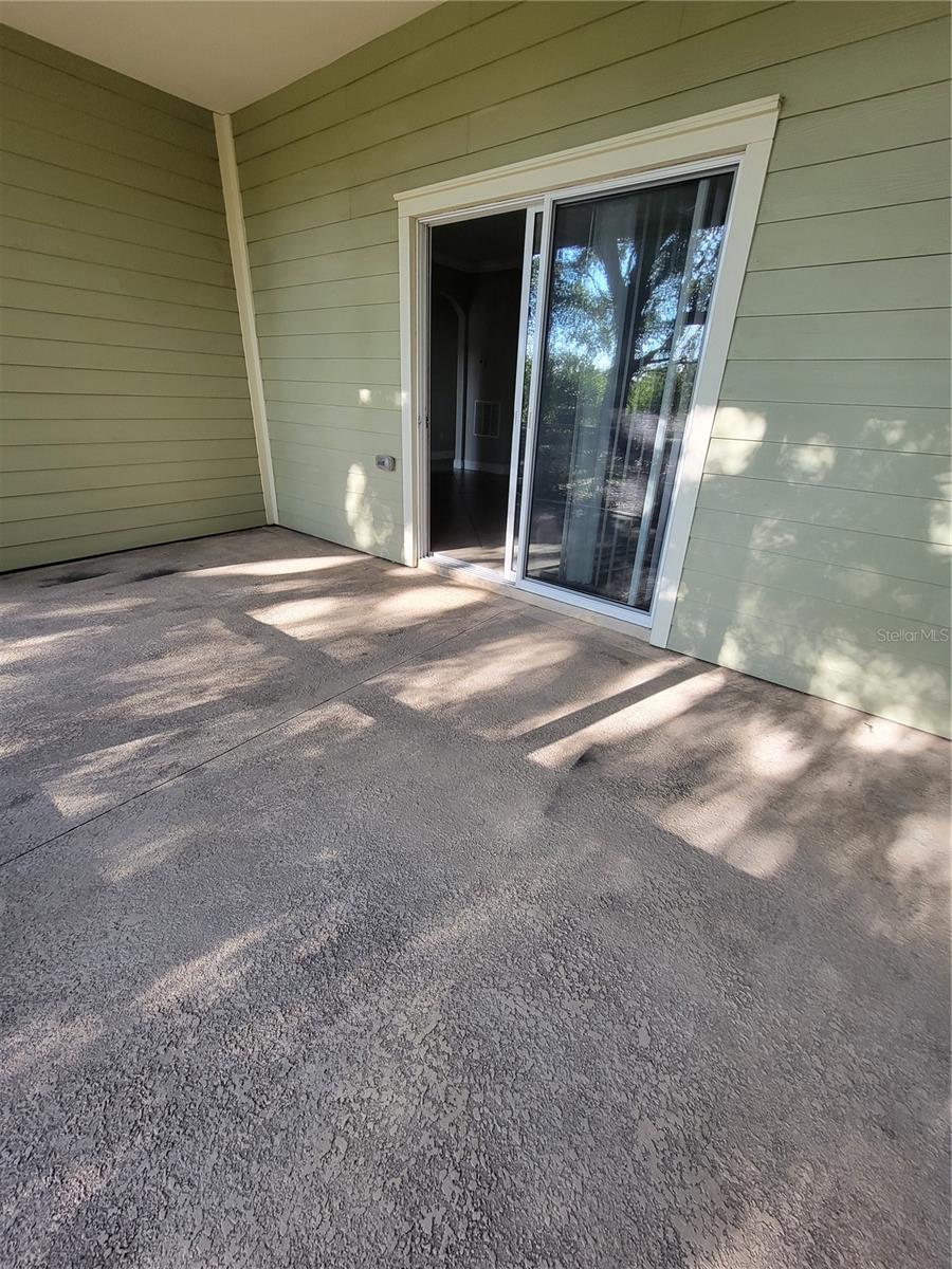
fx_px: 477
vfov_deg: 106.2
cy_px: 634
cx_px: 476
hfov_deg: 89.9
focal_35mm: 13
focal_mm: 2.2
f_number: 2.2
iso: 160
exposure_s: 1/60
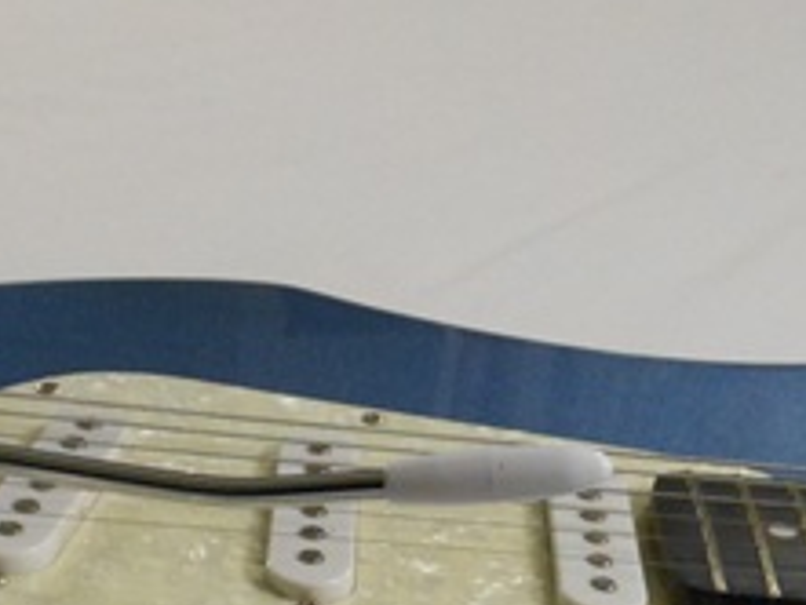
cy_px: 933
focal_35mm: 78
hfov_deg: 24.9
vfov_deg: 17.0
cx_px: 294
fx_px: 1817
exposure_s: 1/30
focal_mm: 4.5
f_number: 3.2
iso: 320
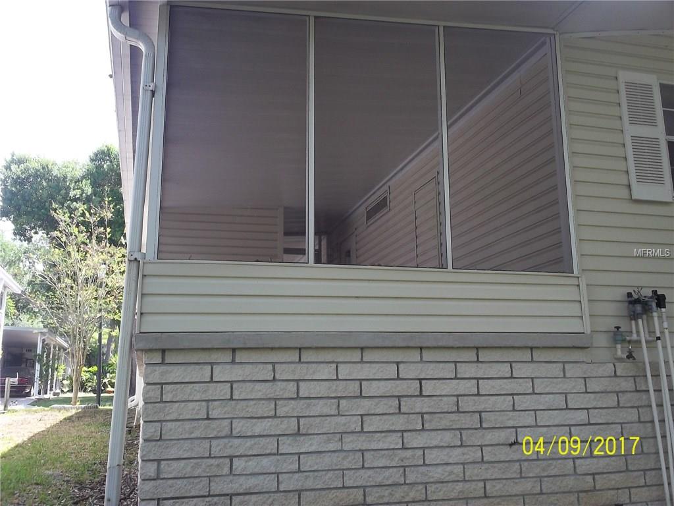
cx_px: 337
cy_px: 253
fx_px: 740
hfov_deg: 49.0
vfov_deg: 37.7
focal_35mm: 38
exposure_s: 1/100
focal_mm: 6.3
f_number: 4.5
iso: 80
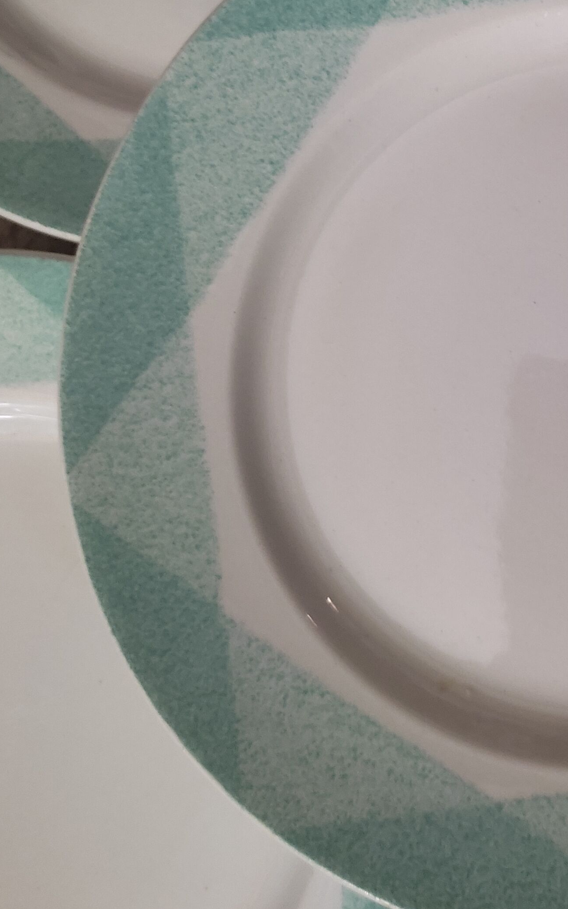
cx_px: 568
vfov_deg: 37.8
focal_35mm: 53
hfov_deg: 23.4
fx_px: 1313
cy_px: 299
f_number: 1.79
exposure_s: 1/33
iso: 1399
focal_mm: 4.74
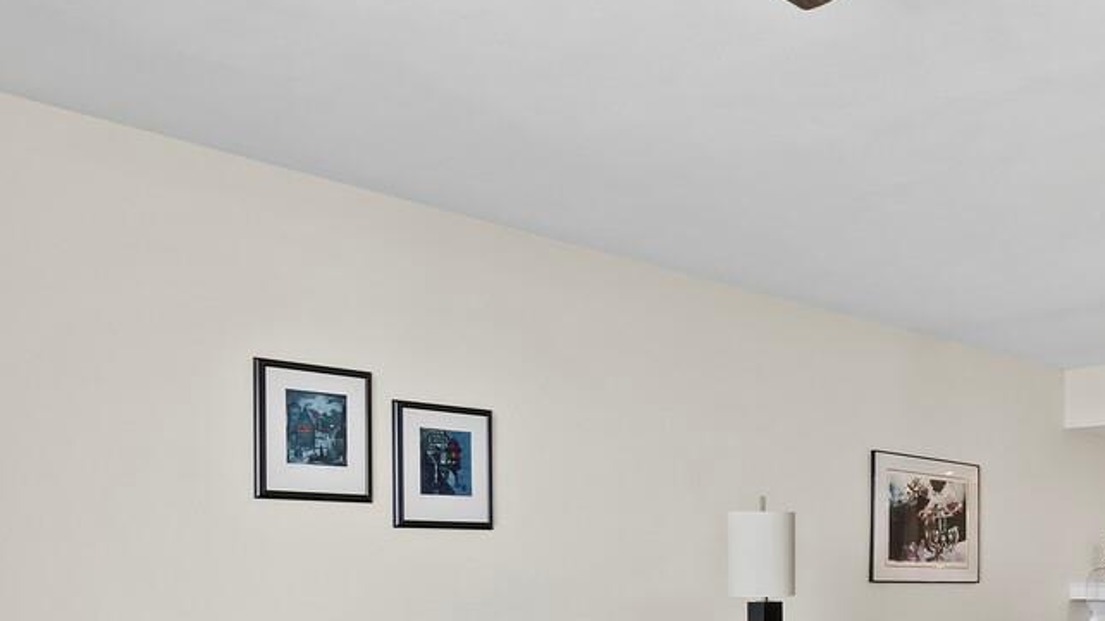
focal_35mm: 38
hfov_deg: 47.0
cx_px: 1015
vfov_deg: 29.6
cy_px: 583
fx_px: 1113
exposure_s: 1/3
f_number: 13
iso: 320
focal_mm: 7
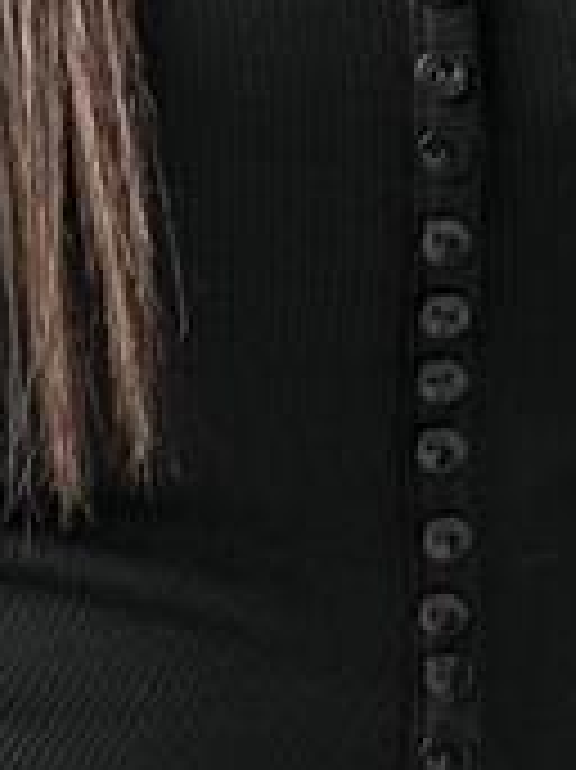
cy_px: 29
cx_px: 468
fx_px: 8308
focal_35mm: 374
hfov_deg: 4.0
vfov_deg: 5.3
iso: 125
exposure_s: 1/201
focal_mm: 6.76
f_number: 1.78
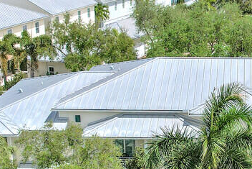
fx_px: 700
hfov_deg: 20.1
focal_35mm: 100
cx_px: 220
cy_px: 107
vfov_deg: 13.7
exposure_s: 1/5000
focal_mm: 8.38
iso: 120
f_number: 2.8
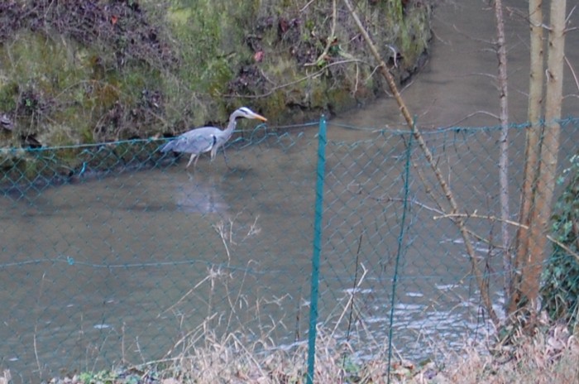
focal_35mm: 82
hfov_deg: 24.7
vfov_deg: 16.5
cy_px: 192
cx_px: 290
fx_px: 1324
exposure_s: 1/20
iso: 800
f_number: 5.6
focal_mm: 55
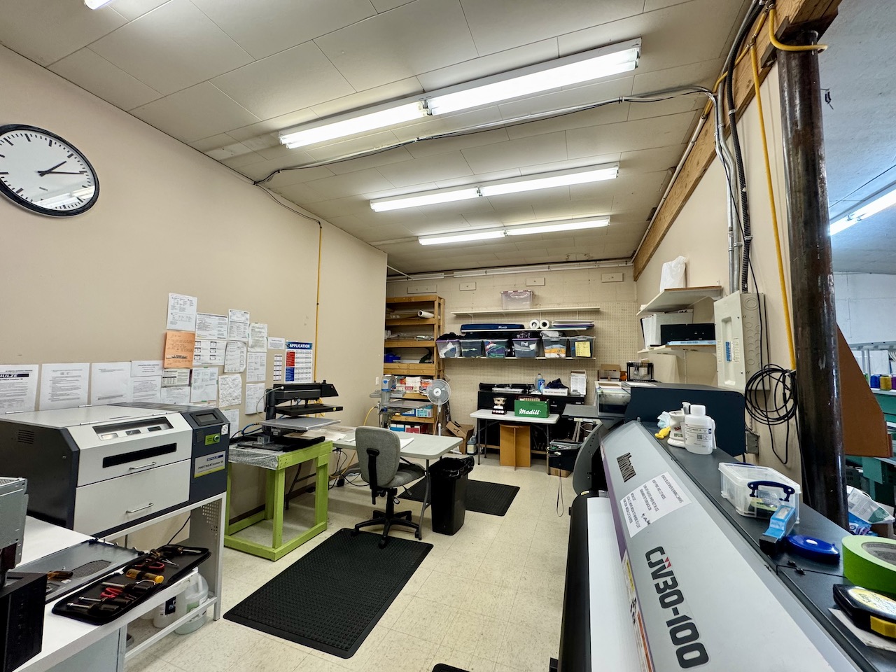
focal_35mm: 14
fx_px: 362
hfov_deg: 102.1
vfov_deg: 85.7
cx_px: 448
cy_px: 336
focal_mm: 2.22
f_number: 2.2
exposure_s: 1/120
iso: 200
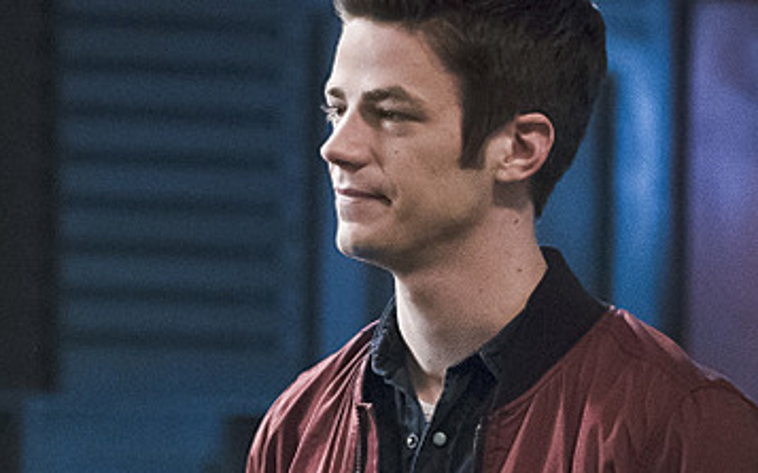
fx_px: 6713
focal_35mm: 325
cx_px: 57
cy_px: 416
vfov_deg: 4.0
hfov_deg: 6.4
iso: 10000
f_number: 4
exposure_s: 1/200
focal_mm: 146
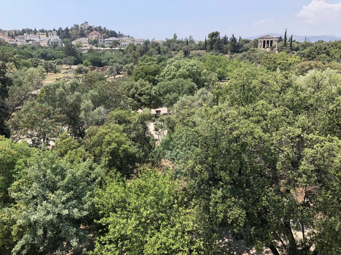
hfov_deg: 63.4
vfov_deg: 49.7
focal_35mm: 28
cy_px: 128
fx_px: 276
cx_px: 170
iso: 20
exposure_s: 1/906
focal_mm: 4
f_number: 1.8
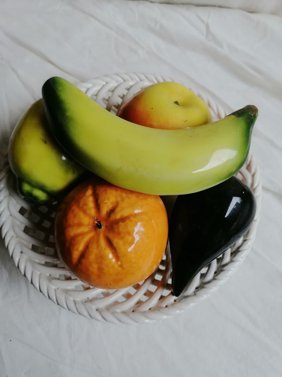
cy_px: 188
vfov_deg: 67.3
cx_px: 141
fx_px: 282
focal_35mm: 26
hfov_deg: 53.1
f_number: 1.8
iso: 160
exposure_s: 1/401
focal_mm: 3.96
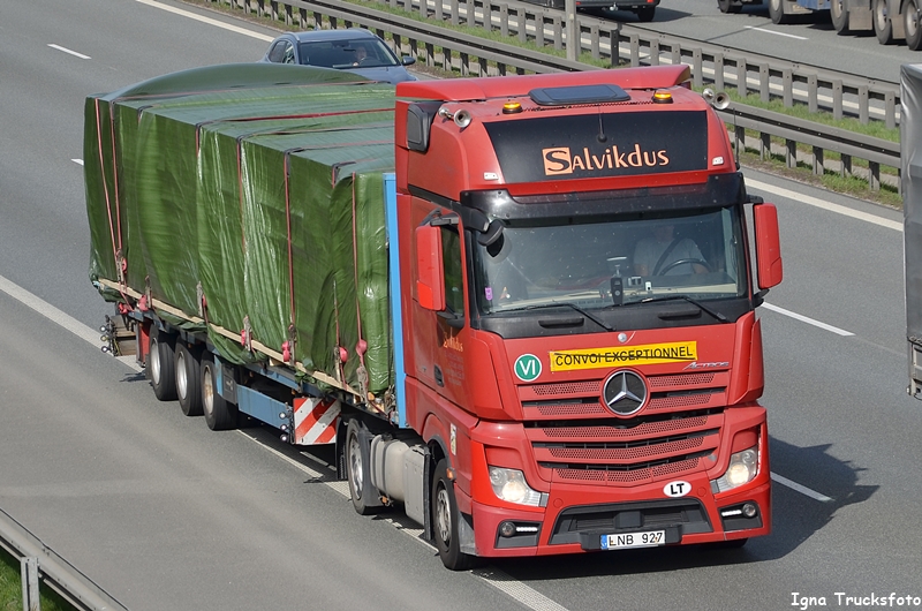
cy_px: 306
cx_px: 461
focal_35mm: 158
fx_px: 4026
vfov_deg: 8.7
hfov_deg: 13.1
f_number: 5.6
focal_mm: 105
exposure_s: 1/800
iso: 100
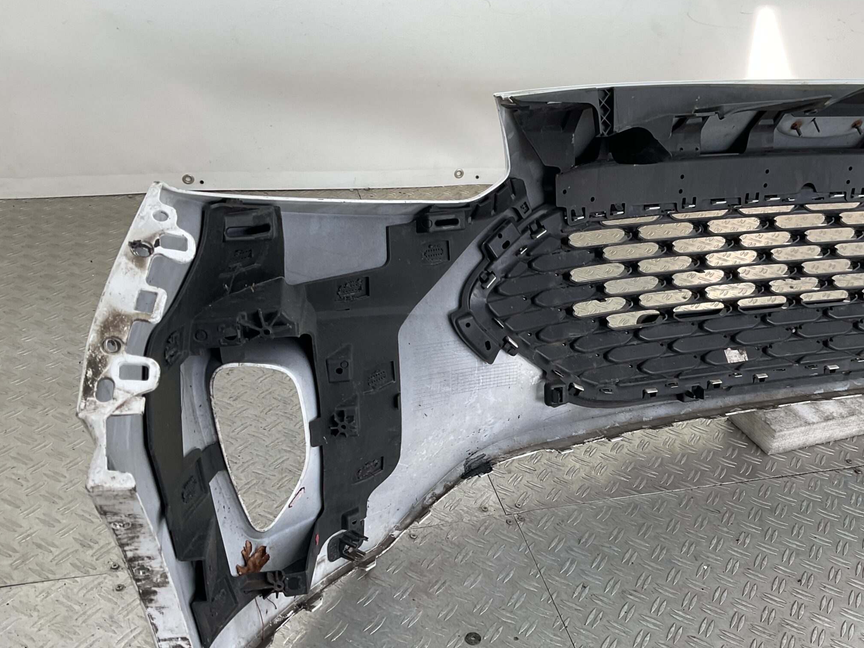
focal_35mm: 37
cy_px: 401
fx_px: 924
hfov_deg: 49.6
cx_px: 547
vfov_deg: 38.5
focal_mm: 3
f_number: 1.8
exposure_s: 1/120
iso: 16
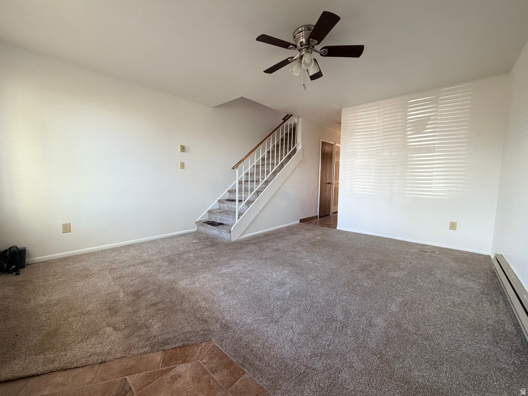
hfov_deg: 102.1
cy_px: 198
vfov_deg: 85.7
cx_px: 264
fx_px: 214
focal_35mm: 14
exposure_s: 1/77
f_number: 2.2
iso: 320
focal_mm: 2.22
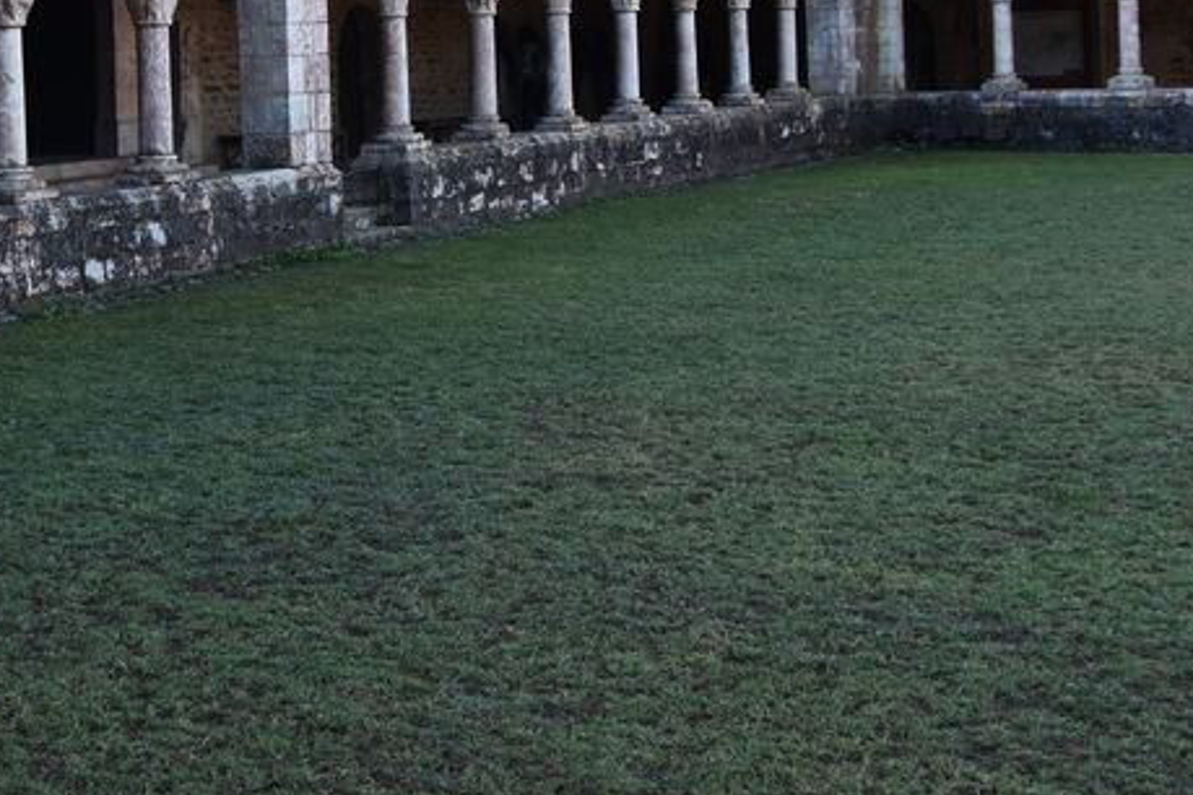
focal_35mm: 65
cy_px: -16
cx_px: 411
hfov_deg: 30.7
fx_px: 2159
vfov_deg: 20.2
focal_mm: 19
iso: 400
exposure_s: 1/250
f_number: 8
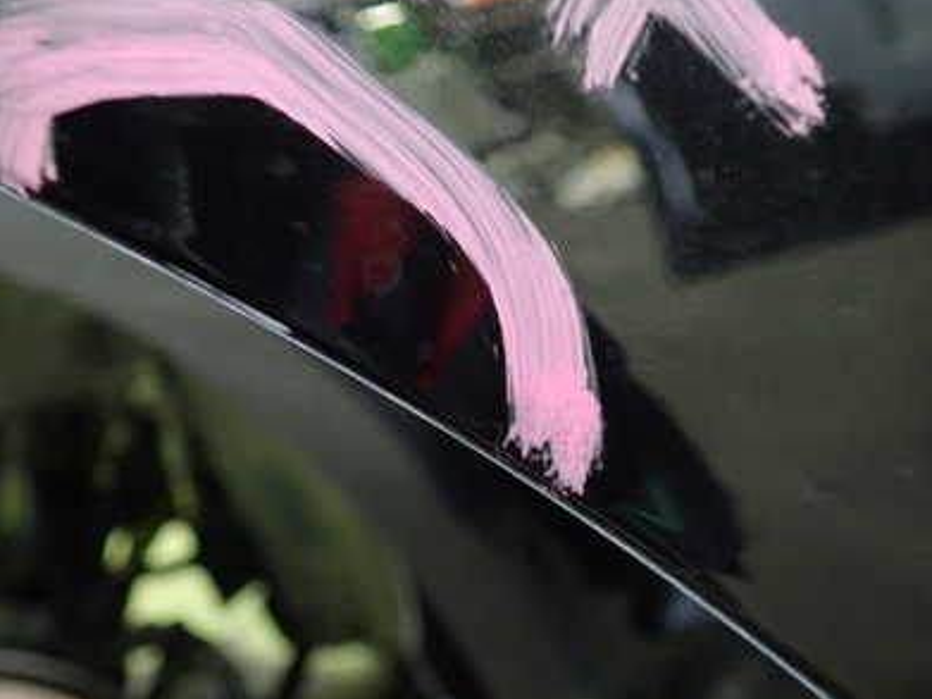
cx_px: 255
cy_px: 301
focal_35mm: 46
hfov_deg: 40.3
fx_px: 1238
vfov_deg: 31.5
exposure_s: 1/20
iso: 800
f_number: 2.3
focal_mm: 5.4
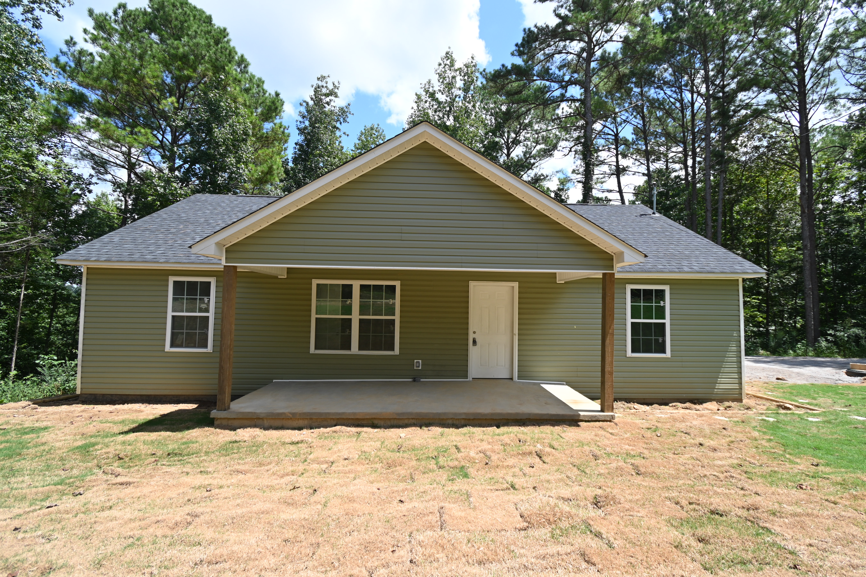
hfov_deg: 100.4
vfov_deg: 77.3
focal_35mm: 15
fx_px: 361
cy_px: 288
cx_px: 433
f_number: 5.6
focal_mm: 10
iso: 100
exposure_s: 1/250
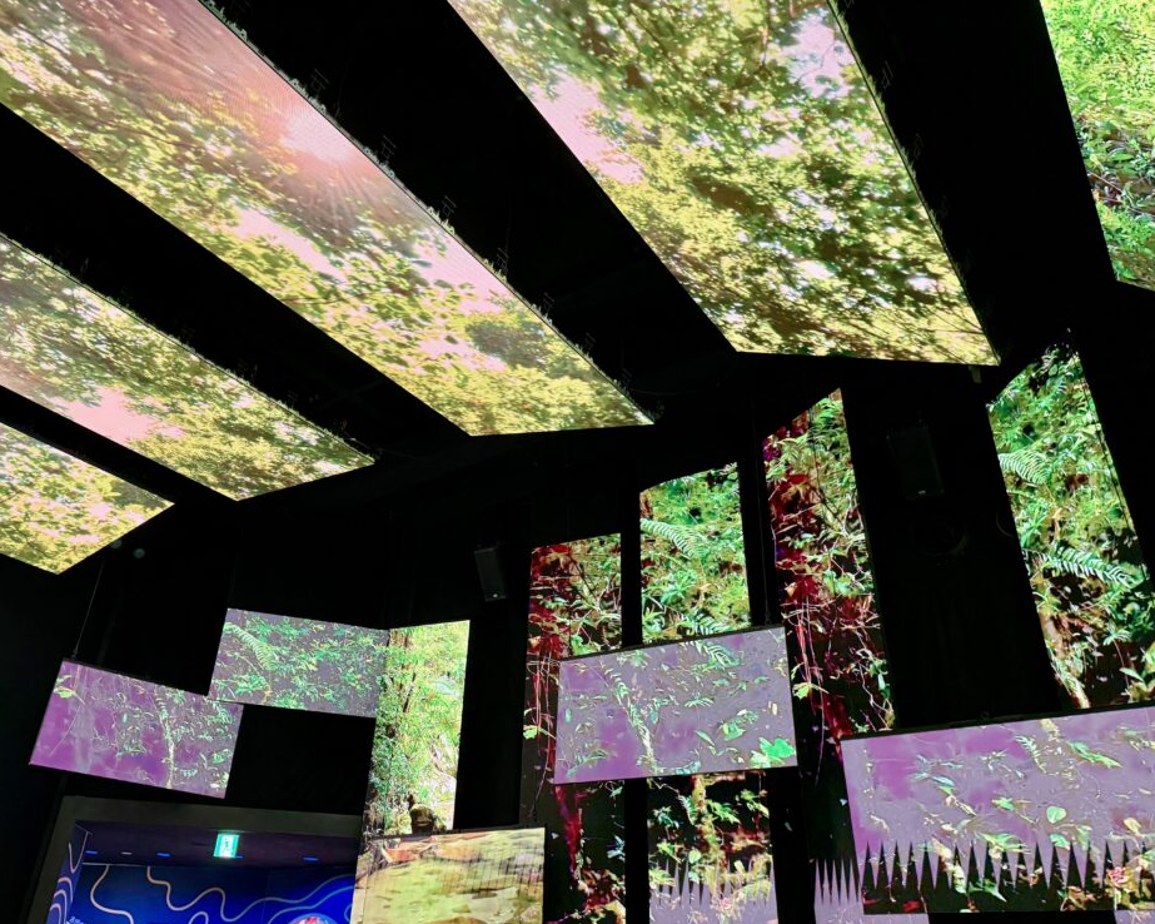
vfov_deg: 54.9
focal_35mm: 26
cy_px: 478
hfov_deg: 66.0
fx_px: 889
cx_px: 536
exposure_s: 1/60
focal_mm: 6.76
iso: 250
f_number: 1.78
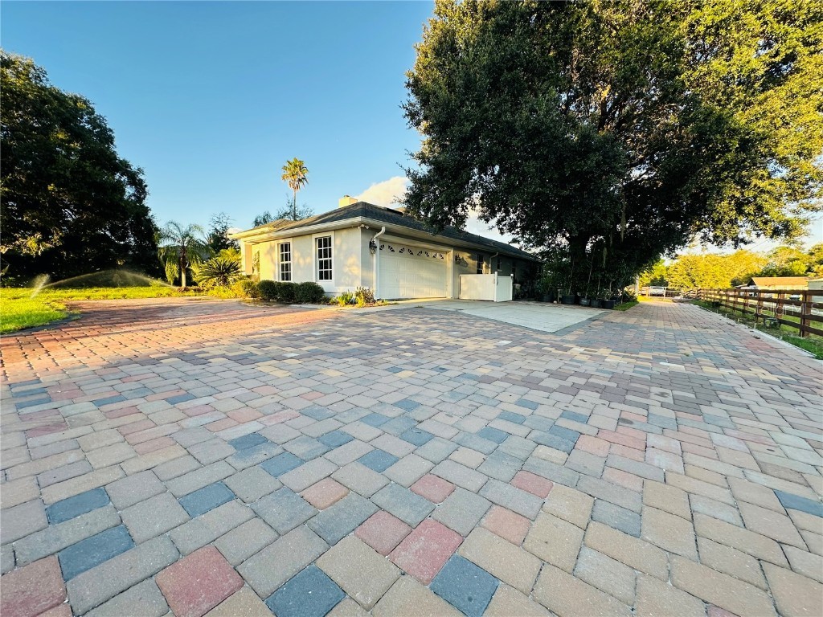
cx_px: 412
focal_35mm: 14
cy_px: 308
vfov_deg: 85.7
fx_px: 333
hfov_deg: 102.1
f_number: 2.2
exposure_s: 1/184
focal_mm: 2.22
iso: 40
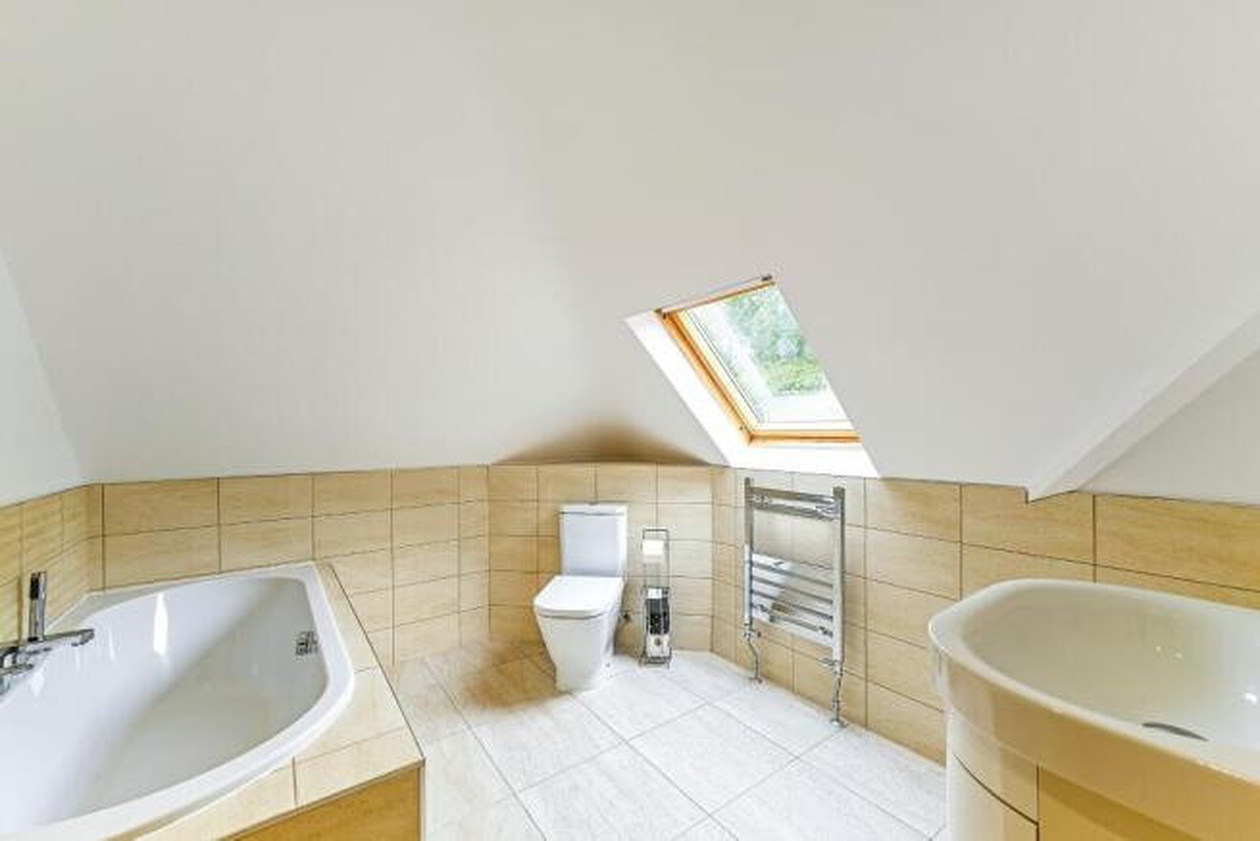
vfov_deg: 81.2
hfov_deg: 104.2
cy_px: 420
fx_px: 490
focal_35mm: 14
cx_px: 630
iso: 250
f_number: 9
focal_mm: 14
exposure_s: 1/8
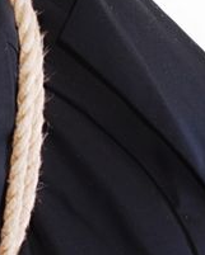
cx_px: -58
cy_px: 124
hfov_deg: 4.3
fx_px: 2721
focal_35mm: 359
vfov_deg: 5.4
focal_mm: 32
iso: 100
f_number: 10
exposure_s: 1/8
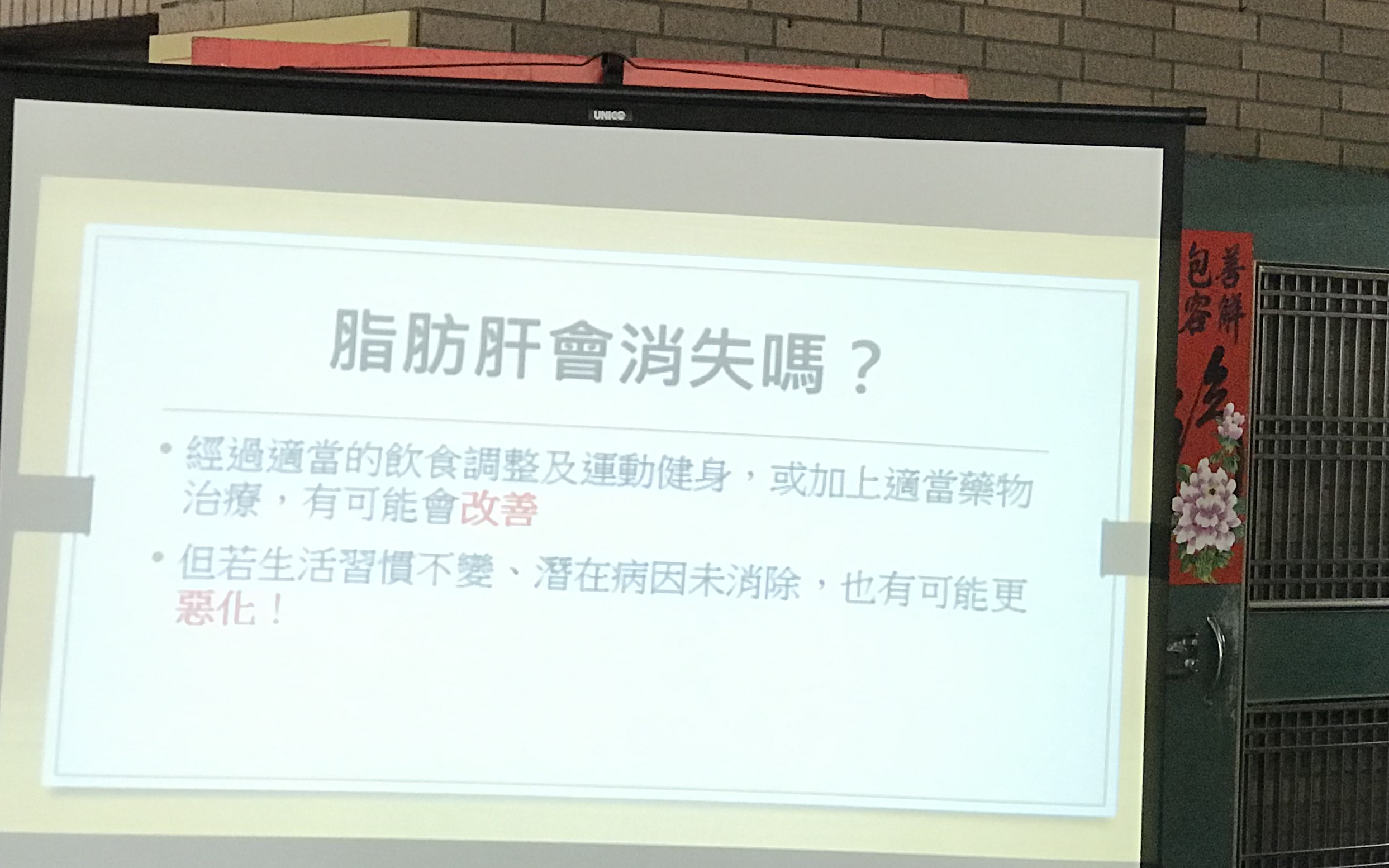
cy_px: 296
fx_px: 3710
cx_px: 1060
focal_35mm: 98
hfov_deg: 21.0
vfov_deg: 13.3
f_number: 2.8
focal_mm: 6.6
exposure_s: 1/60
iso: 250
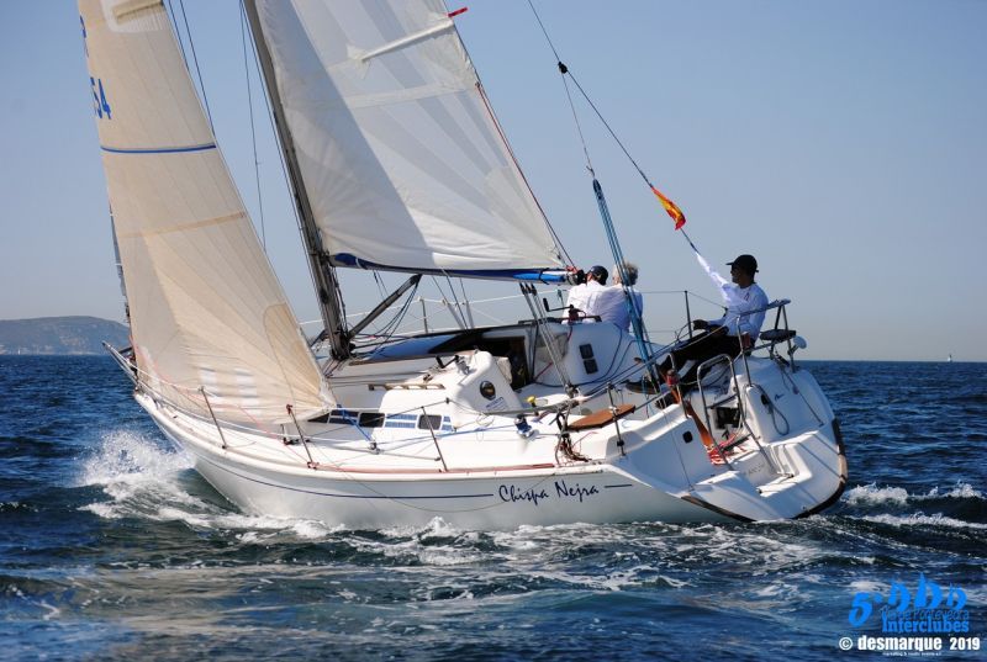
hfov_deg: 18.1
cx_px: 494
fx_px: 3091
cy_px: 331
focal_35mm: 112
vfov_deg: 12.2
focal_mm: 75
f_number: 6.3
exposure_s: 1/640
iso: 100
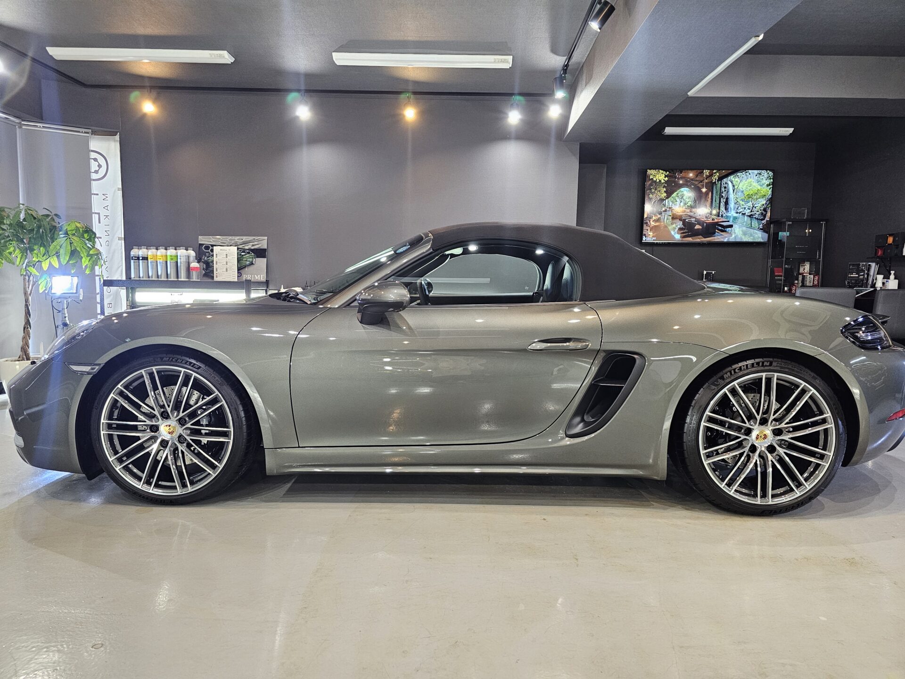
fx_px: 601
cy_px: 340
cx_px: 452
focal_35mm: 23
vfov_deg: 58.9
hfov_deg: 73.9
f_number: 1.7
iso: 500
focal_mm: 6.3
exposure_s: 1/100
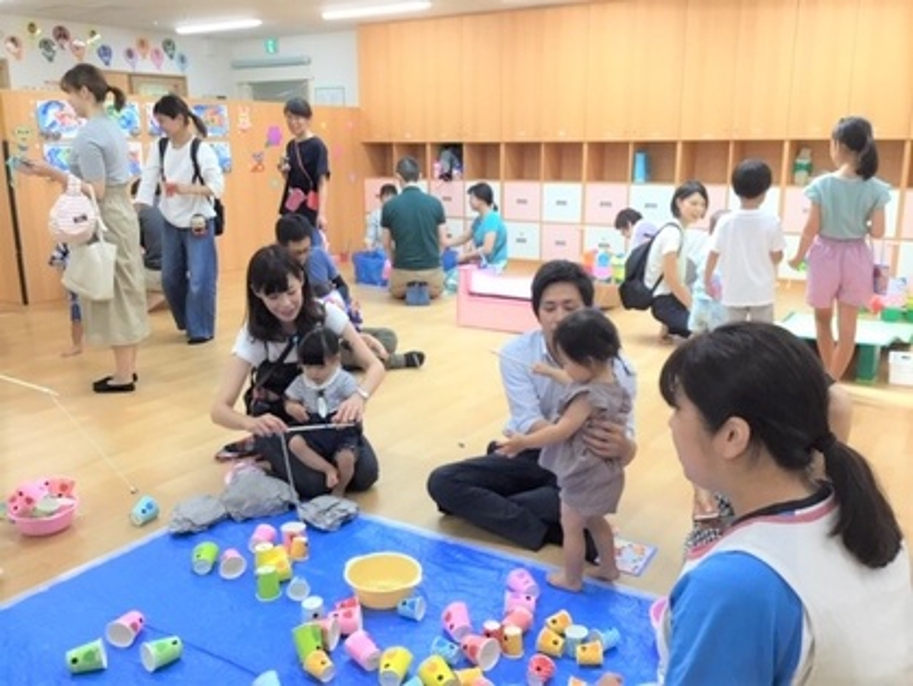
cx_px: 456
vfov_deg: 45.5
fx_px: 818
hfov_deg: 58.3
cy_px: 343
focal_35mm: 31
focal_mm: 3.3
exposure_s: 1/30
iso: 25
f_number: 2.4
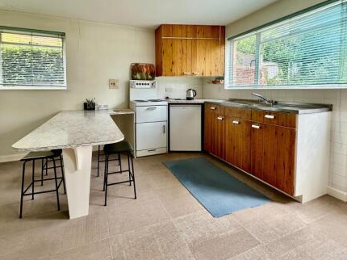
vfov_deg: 67.7
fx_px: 190
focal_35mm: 19
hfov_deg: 84.7
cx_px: 176
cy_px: 100
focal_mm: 2.22
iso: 125
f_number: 2.2
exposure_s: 1/99
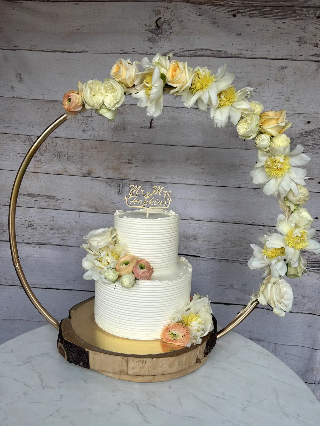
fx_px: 320
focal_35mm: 26
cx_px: 160
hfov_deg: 53.1
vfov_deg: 67.3
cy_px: 213
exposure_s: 1/344
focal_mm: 5.7
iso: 50
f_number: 1.5
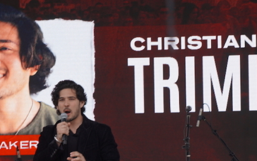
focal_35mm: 301
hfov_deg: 7.0
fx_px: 2108
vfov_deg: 4.4
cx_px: 108
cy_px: 163
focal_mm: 95
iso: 100
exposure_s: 1/200
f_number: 5.6
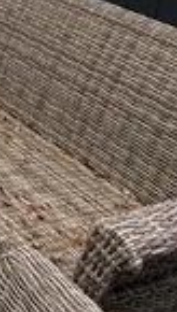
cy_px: -138
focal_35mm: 63
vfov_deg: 26.0
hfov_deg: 11.4
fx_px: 524
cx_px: -352
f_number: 2.2
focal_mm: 2.22
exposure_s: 1/120
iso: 320
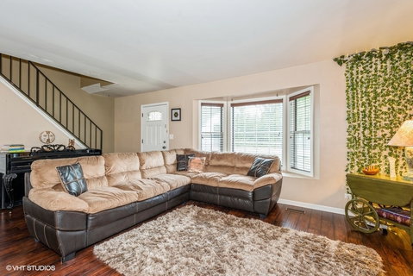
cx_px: 206
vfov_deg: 70.5
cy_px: 138
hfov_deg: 93.2
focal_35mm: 17
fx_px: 195
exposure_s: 1/6
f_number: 8
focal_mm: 17
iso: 400
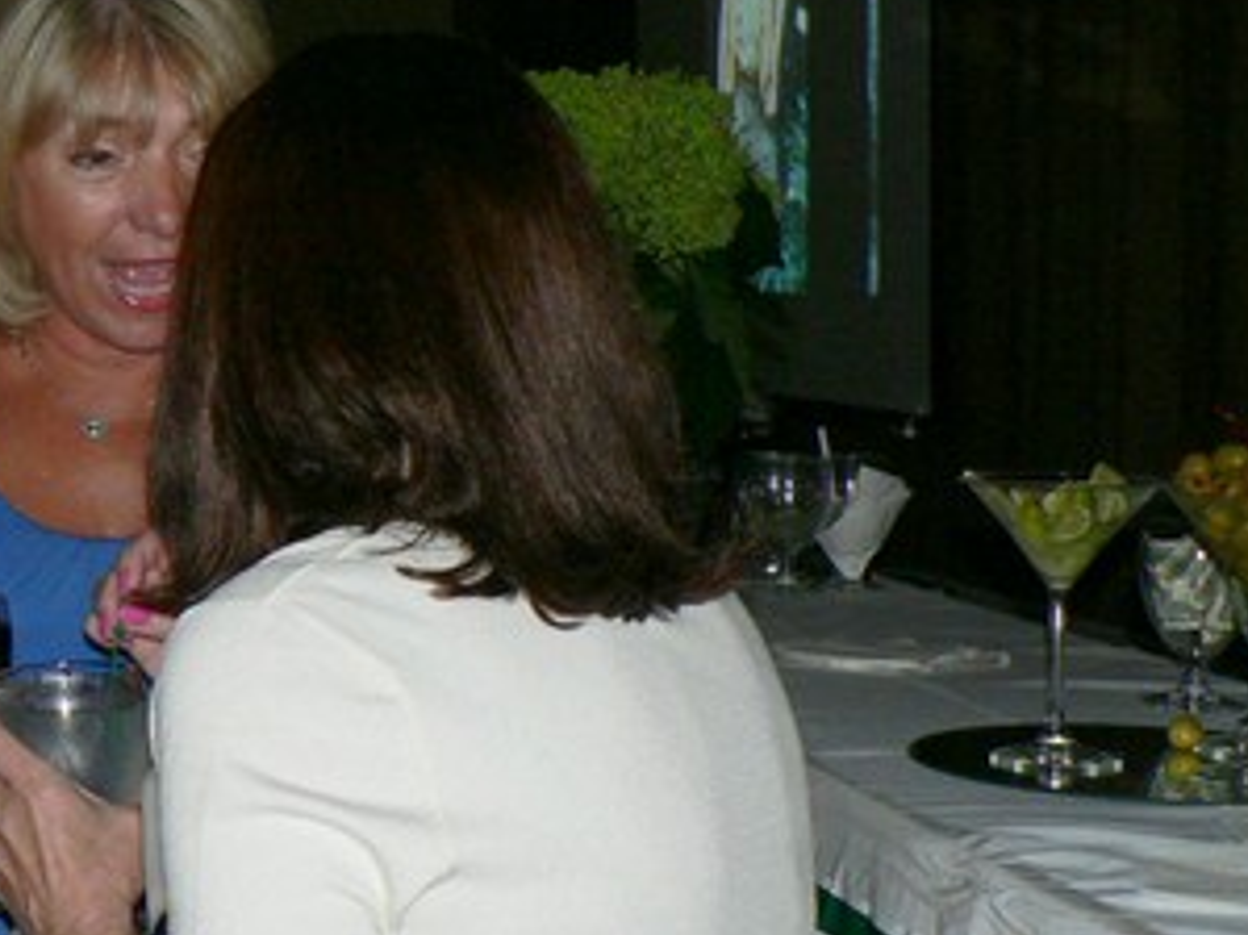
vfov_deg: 19.1
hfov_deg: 24.0
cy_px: 405
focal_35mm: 77
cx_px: -58
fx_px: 2775
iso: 100
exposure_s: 1/60
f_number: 2.8
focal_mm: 6
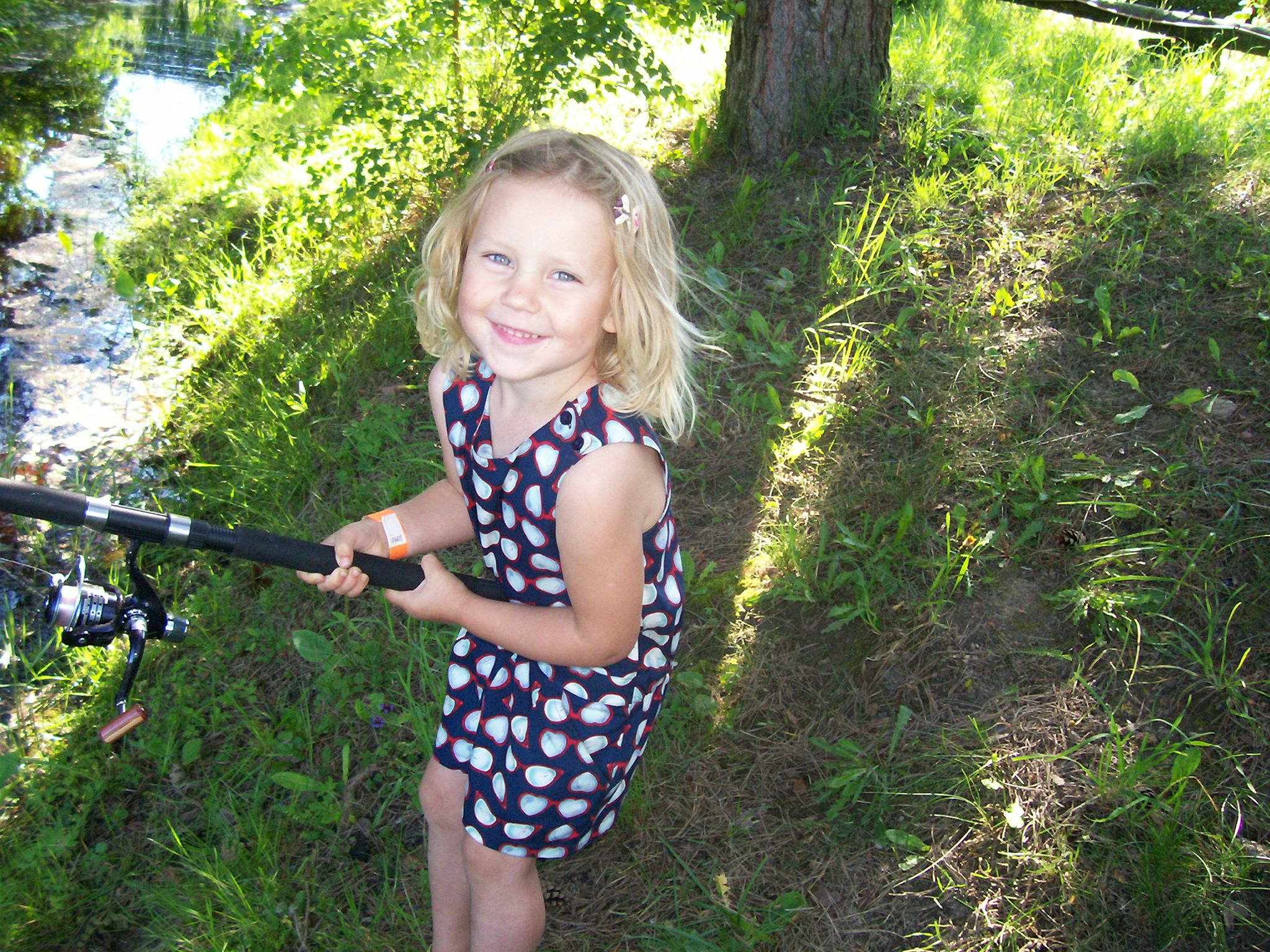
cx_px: 635
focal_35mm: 34
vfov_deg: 41.8
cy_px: 476
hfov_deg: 54.0
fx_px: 1247
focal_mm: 5.6
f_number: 2.7
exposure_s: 1/112
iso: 140
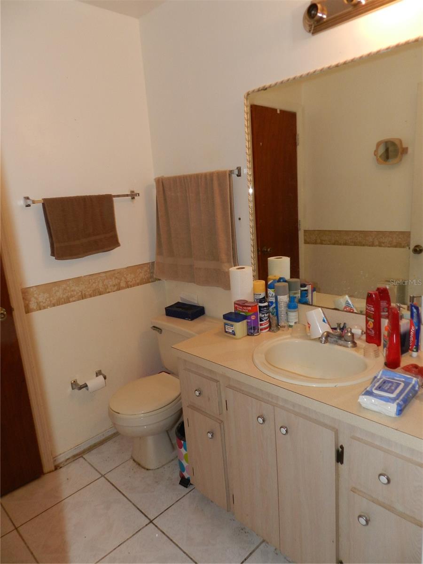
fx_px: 375
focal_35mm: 23
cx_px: 212
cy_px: 282
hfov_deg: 58.9
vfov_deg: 73.9
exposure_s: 1/30
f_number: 3.4
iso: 200
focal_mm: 4
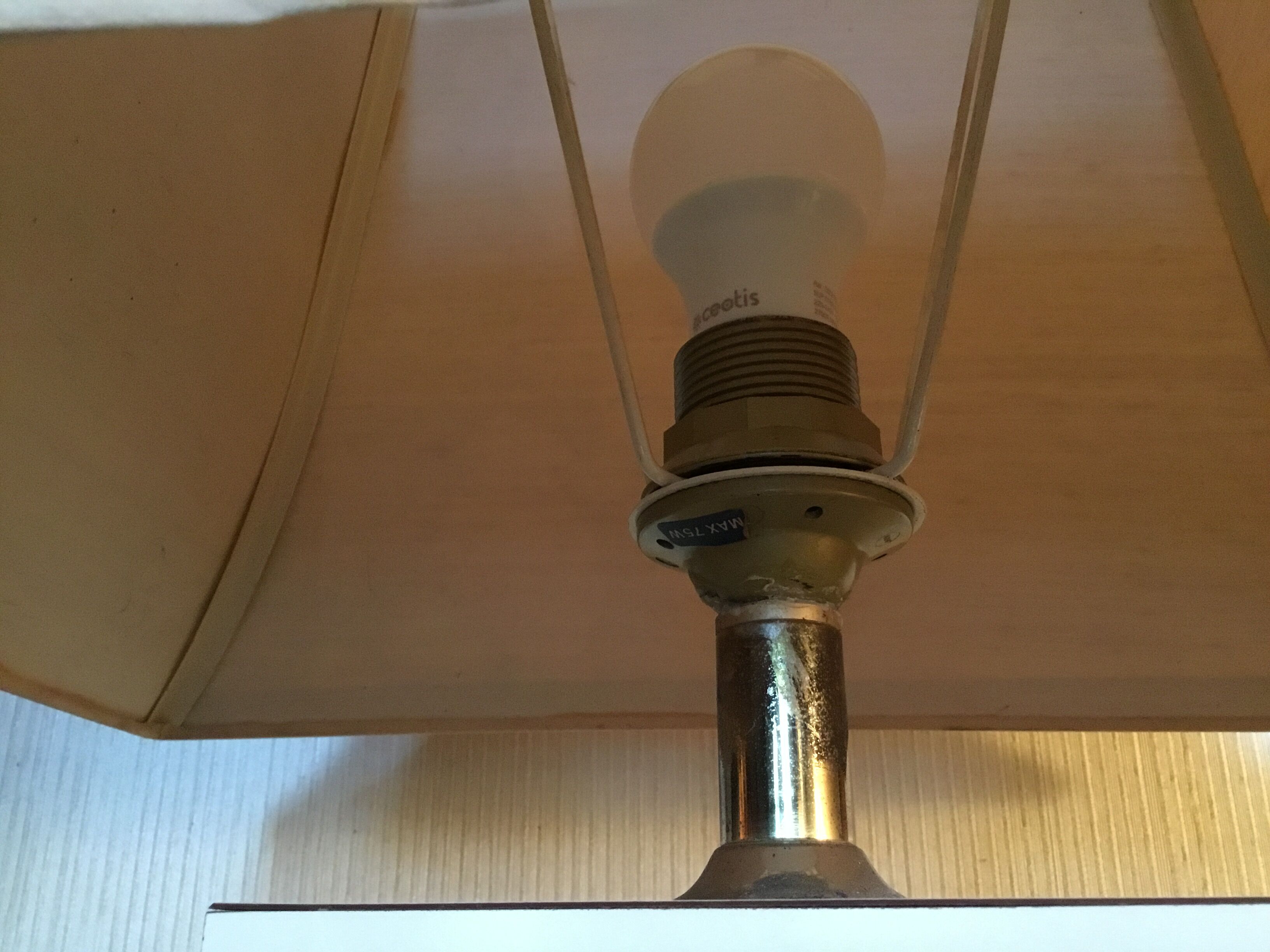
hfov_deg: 58.4
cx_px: 635
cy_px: 476
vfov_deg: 45.4
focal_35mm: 31
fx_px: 1137
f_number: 2.4
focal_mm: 3.3
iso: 400
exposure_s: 1/17
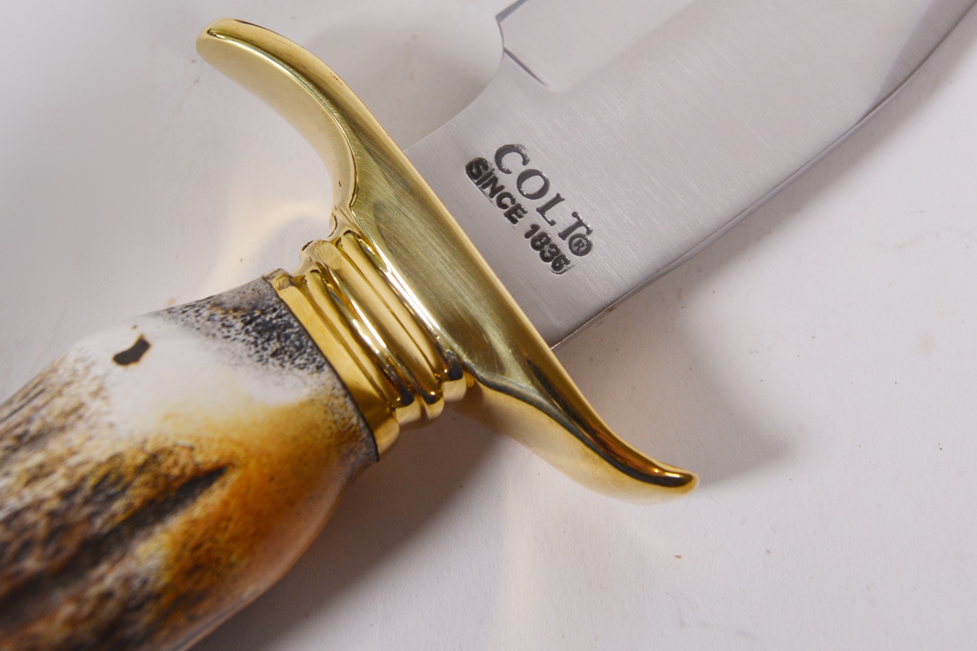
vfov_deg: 24.8
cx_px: 475
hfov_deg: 37.0
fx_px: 1459
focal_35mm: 54
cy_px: 157
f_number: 5.6
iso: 220
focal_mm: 23
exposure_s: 1/125
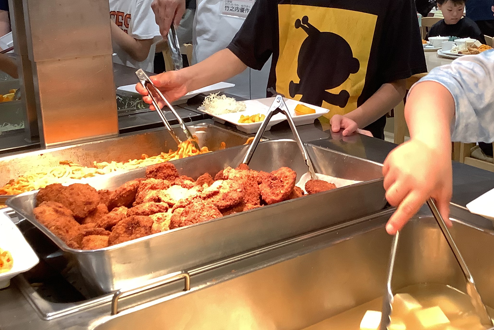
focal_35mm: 51
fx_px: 700
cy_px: 101
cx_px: 349
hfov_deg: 38.2
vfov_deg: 26.3
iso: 160
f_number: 2.4
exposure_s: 1/60
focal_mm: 3.3
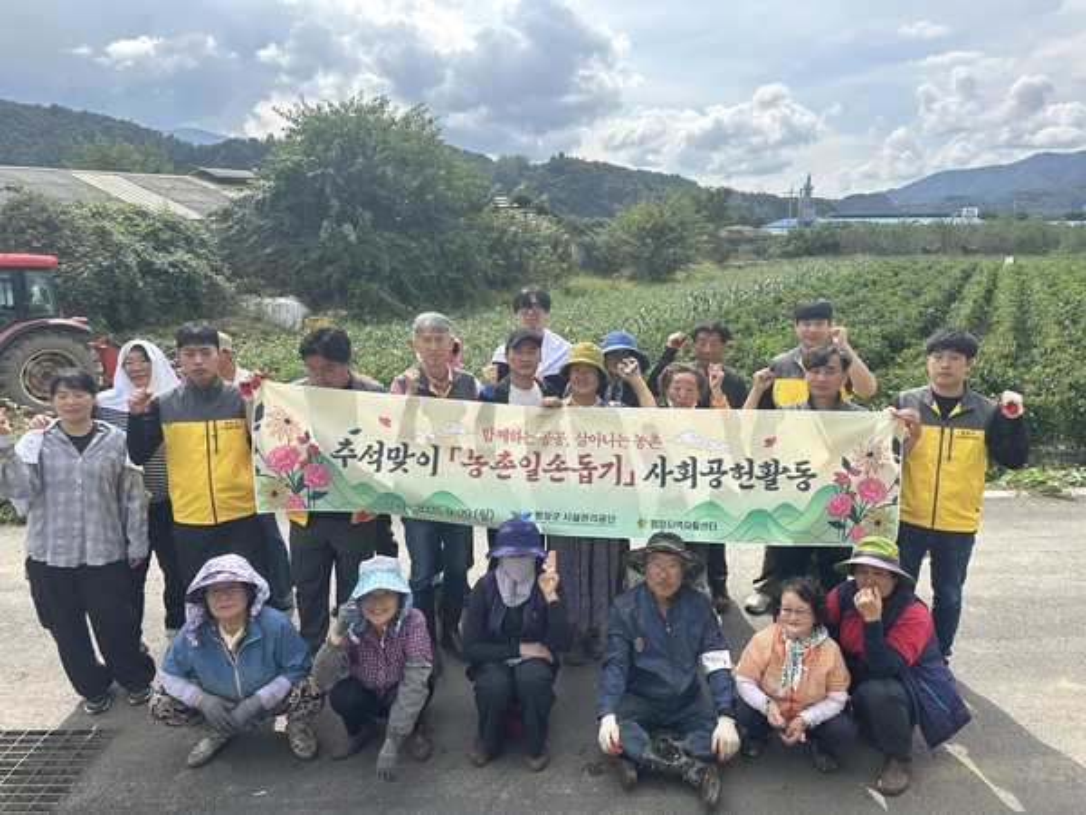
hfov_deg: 71.6
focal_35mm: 24
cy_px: 408
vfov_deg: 56.8
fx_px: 753
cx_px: 543
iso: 80
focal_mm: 6.86
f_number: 1.78
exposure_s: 1/2809
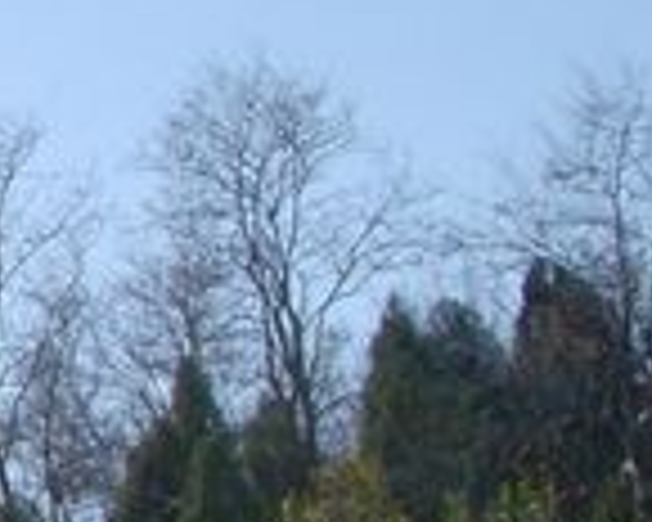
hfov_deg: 8.6
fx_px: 3937
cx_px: -908
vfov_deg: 7.5
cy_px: 608
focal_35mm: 204
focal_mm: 6.3
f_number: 6.6
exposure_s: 1/250
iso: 100
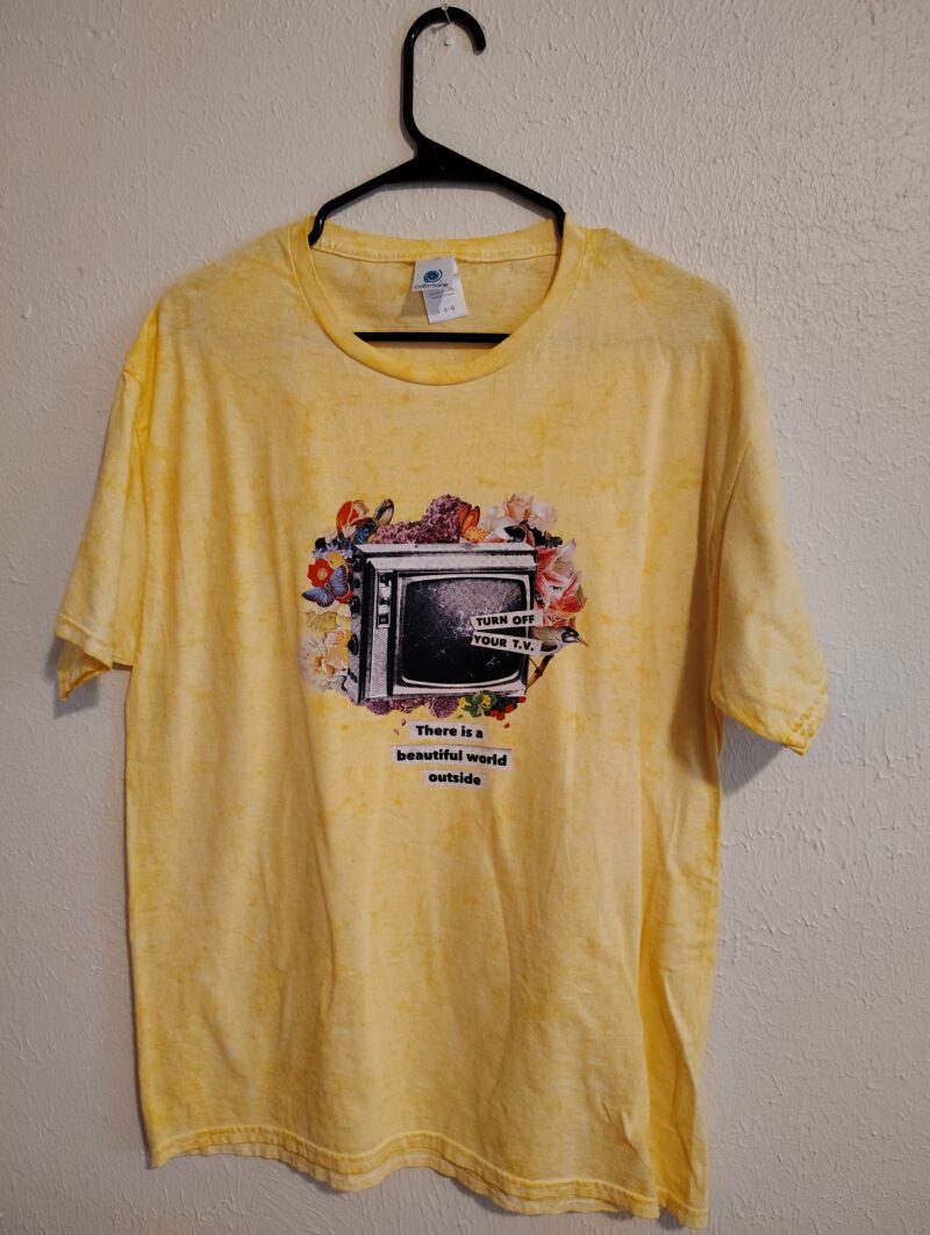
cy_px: 618
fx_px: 858
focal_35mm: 24
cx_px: 465
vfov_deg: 71.5
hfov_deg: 56.9
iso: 2063
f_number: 1.8
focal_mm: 5.56
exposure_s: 1/30
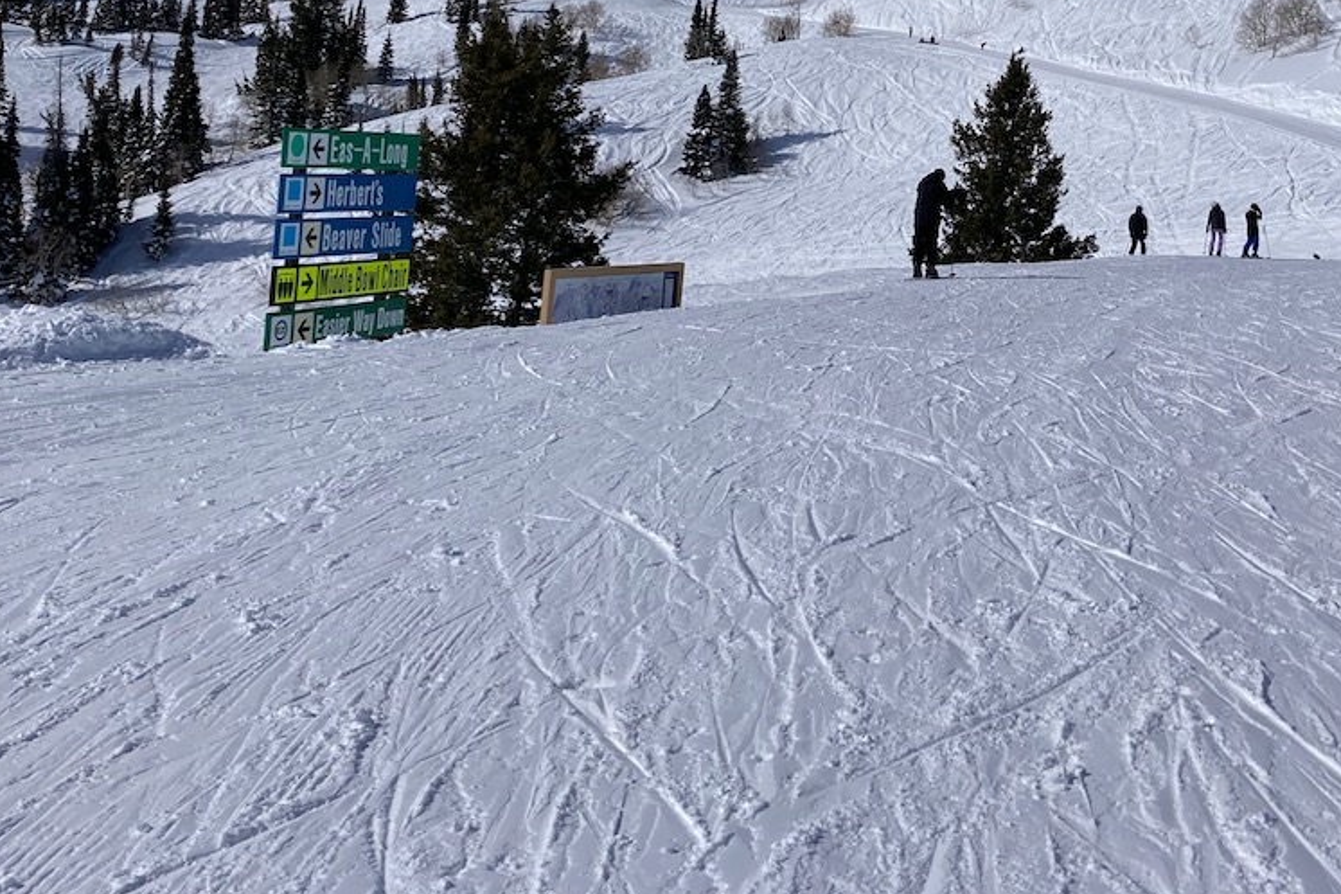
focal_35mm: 50
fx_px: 1862
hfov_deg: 39.2
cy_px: 70
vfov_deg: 26.0
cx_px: 872
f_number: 1.8
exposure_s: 1/9615
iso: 25
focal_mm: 3.99
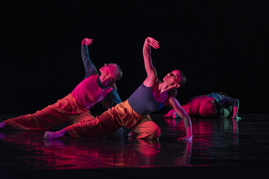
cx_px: 134
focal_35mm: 165
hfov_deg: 12.5
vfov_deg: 8.3
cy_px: 90
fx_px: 1233
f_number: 4.2
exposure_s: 1/400
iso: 6400
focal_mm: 110.3
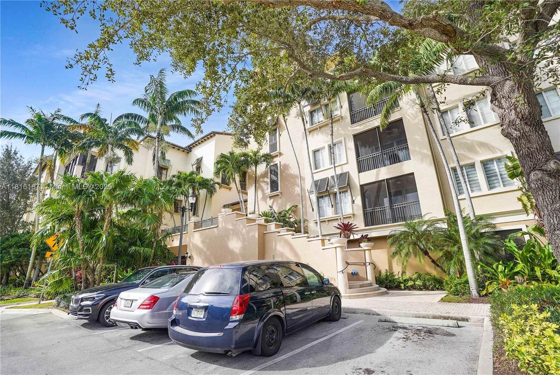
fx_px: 249
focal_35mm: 16
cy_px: 188
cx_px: 280
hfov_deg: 96.6
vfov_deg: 74.0
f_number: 4.5
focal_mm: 16
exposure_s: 1/400
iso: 100
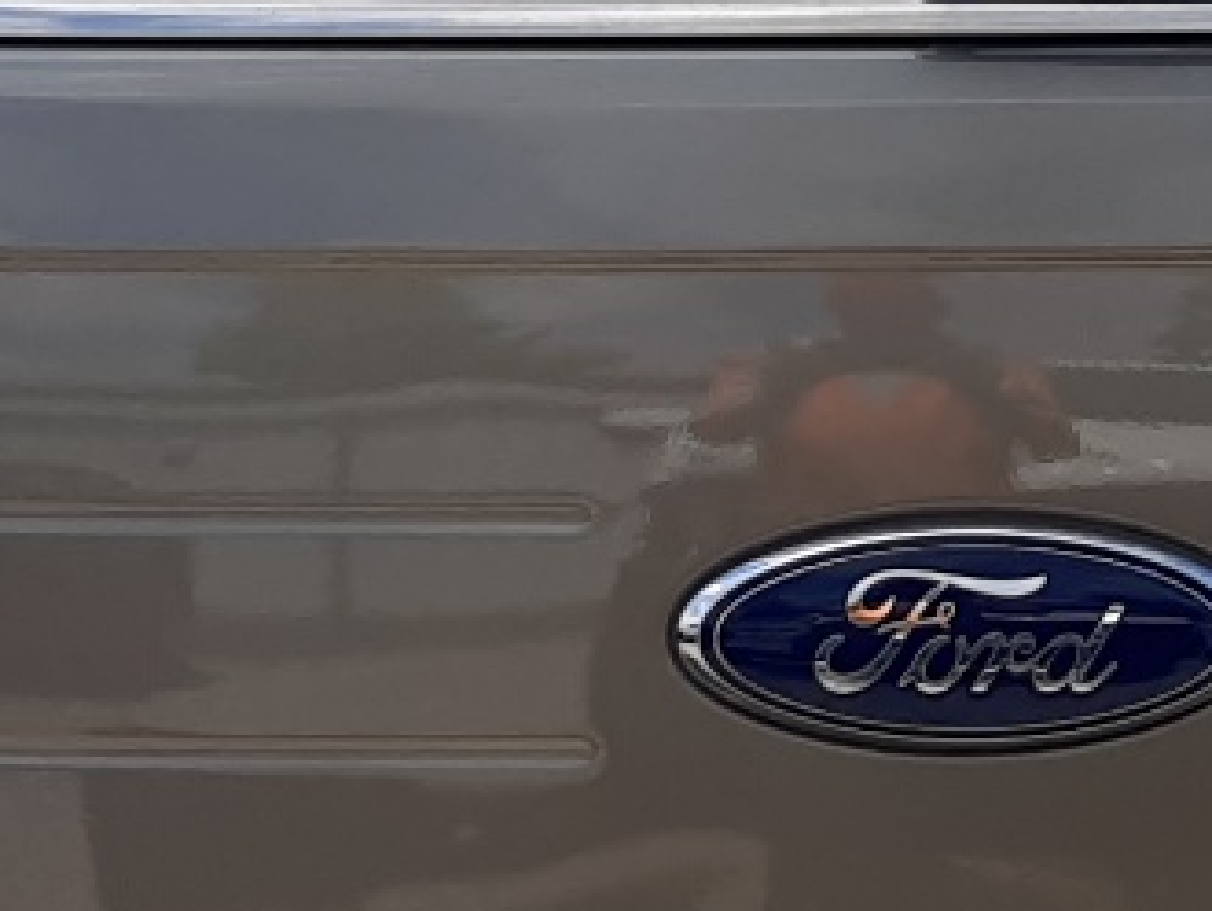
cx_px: 900
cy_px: 349
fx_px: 4415
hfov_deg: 15.6
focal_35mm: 126
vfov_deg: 11.8
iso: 40
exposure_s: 1/2500
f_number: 1.7
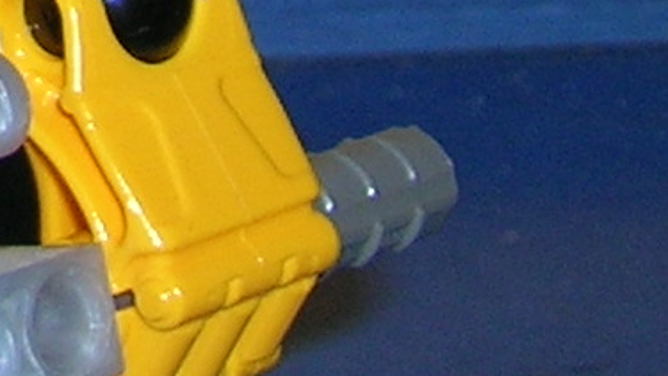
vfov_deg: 4.5
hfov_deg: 7.9
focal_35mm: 256
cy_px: -900
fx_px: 4535
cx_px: -866
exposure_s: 1/60.1
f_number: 2.9
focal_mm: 5.7
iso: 50
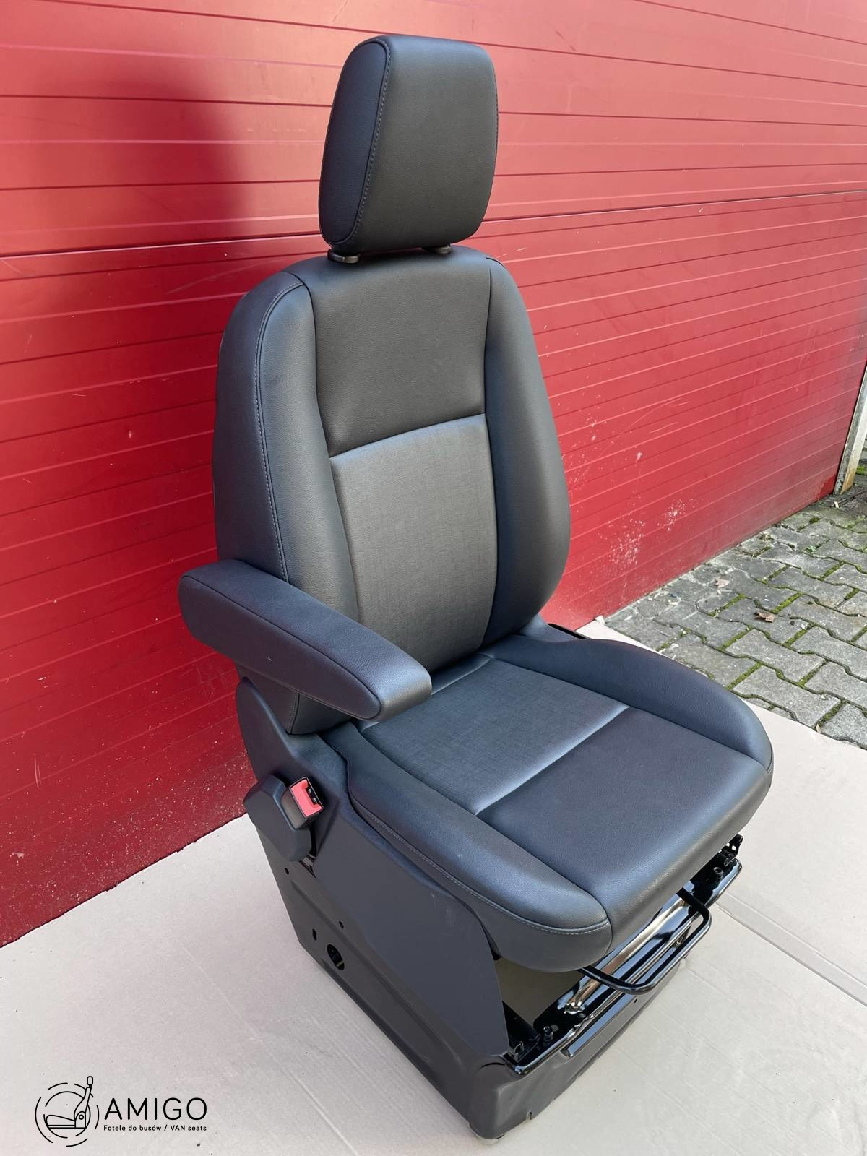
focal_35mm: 26
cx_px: 434
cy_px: 578
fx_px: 868
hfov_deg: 53.1
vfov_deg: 67.3
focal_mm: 4.2
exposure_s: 1/121
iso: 80
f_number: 1.6
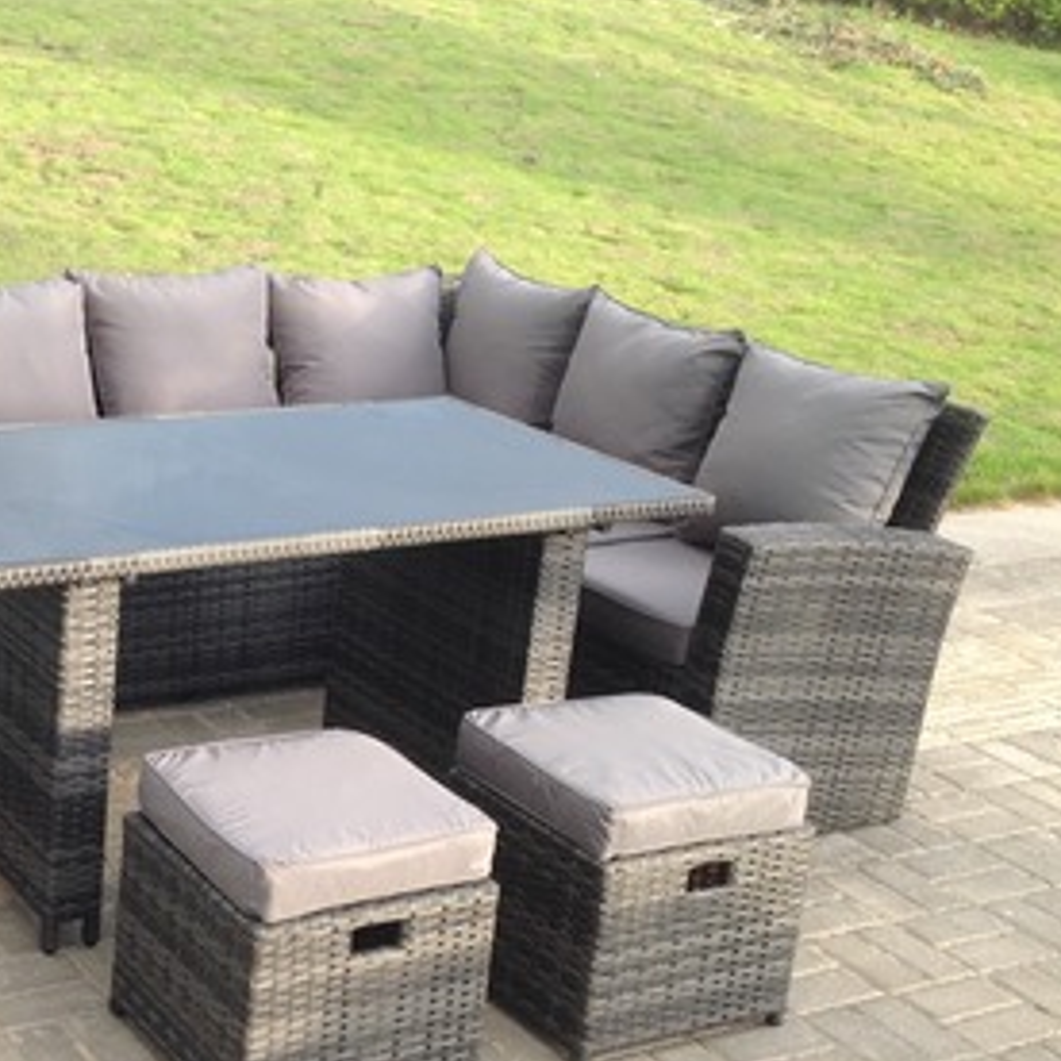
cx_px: 175
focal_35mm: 62
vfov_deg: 27.6
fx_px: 2150
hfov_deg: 27.0
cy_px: 690
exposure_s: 1/203
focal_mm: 4.28
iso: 50
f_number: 2.4
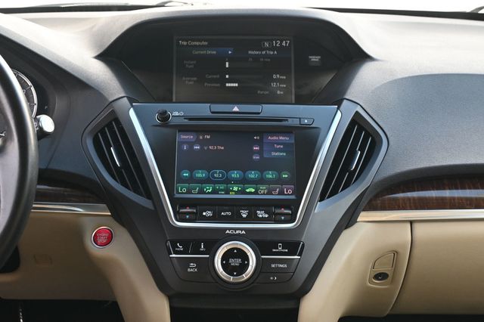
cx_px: 242
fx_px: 786
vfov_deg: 23.2
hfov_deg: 34.2
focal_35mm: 58
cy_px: 161
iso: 800
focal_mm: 39
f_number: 5.6
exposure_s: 1/125
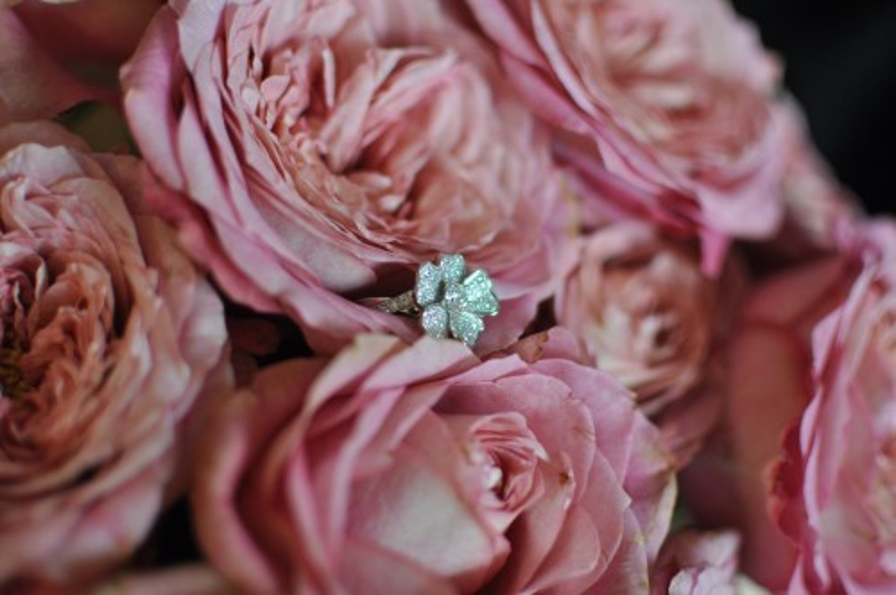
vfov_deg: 25.7
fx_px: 1305
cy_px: 298
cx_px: 448
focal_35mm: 52
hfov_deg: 37.9
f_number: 1.8
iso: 640
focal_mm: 35
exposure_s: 1/500
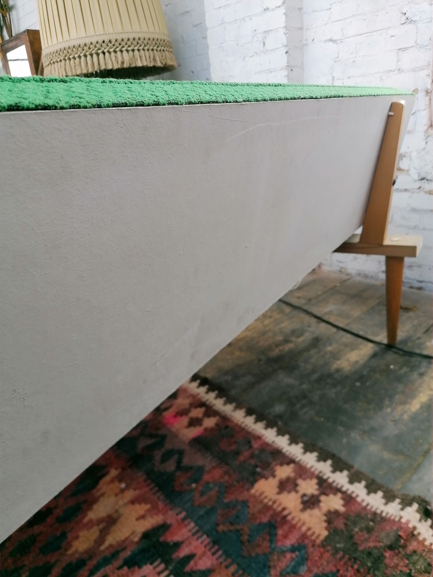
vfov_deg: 65.3
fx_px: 450
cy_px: 288
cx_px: 216
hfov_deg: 51.4
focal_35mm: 27
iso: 80
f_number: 1.8
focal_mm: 4.75
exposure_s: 1/100
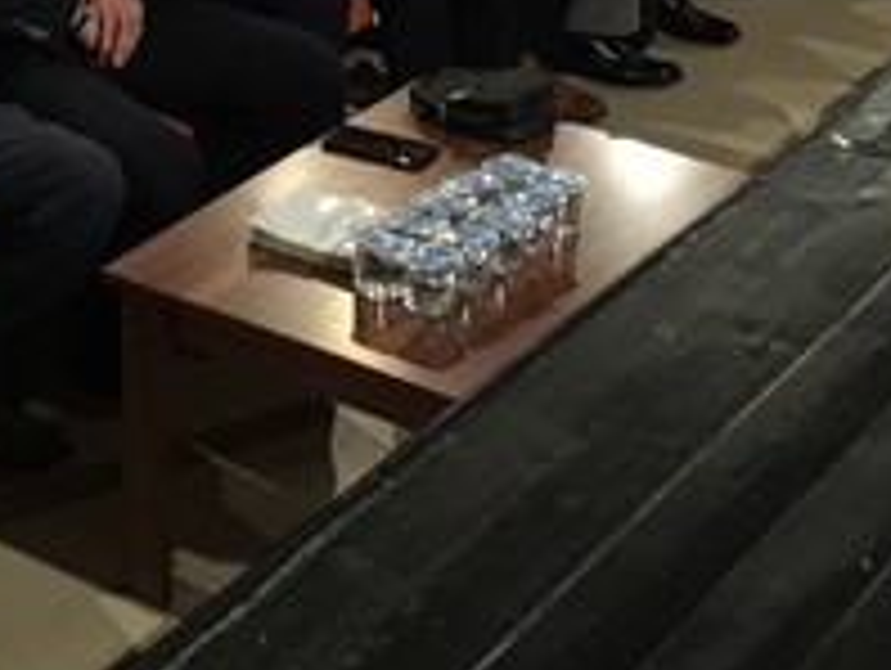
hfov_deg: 19.8
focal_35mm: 98
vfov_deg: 13.9
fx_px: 2526
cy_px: -423
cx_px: 153
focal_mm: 4.15
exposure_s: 1/8
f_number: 2.2
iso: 200
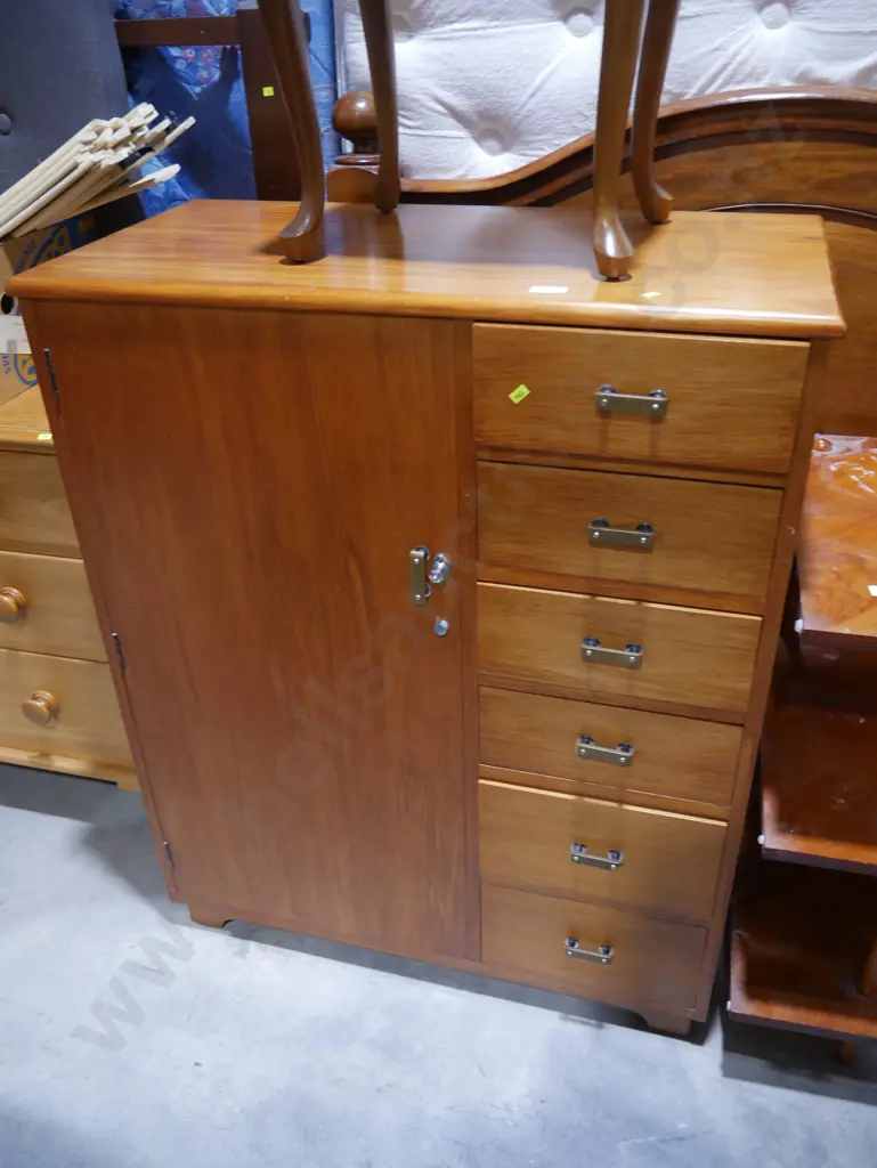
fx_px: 945
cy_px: 584
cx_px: 438
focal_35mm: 28
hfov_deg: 49.8
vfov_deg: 63.4
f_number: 3.5
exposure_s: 1/60
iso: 400
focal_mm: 14
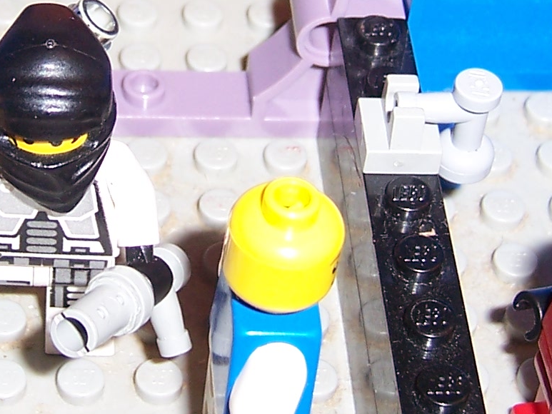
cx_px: 158
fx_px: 1914
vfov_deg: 12.2
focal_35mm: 120
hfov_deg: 16.4
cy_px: 26
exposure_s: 1/60
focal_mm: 6.2
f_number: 2.8
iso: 80
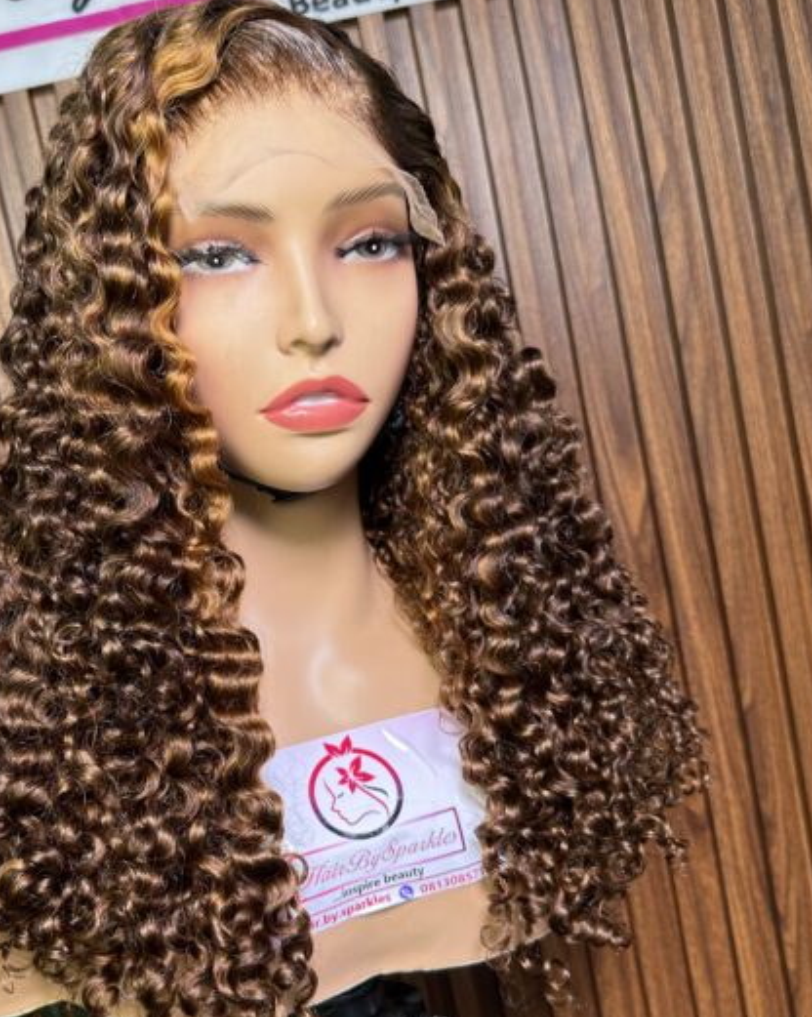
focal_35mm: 36
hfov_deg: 40.9
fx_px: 1083
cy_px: 531
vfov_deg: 50.3
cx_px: 314
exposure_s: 1/118
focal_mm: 6.86
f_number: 1.78
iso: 50
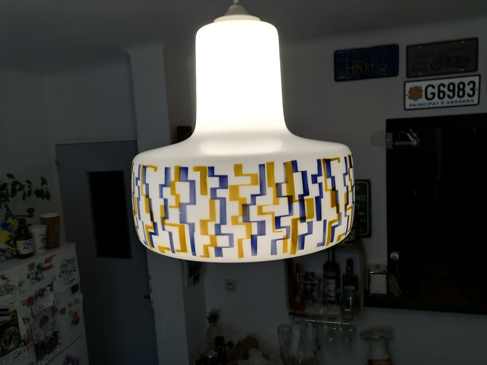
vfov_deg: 53.1
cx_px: 244
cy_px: 182
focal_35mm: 26
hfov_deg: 67.3
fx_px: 366
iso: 64
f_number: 2.2
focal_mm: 3.81
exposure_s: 1/50
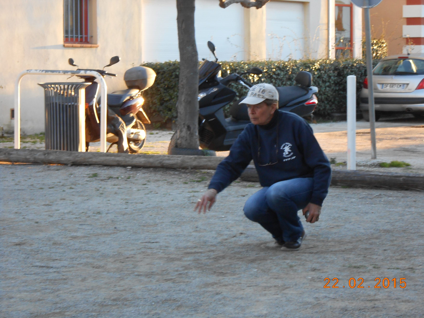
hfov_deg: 18.7
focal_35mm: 105
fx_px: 1286
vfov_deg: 14.1
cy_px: 159
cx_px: 212
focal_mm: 18.7
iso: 200
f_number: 5
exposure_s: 1/60
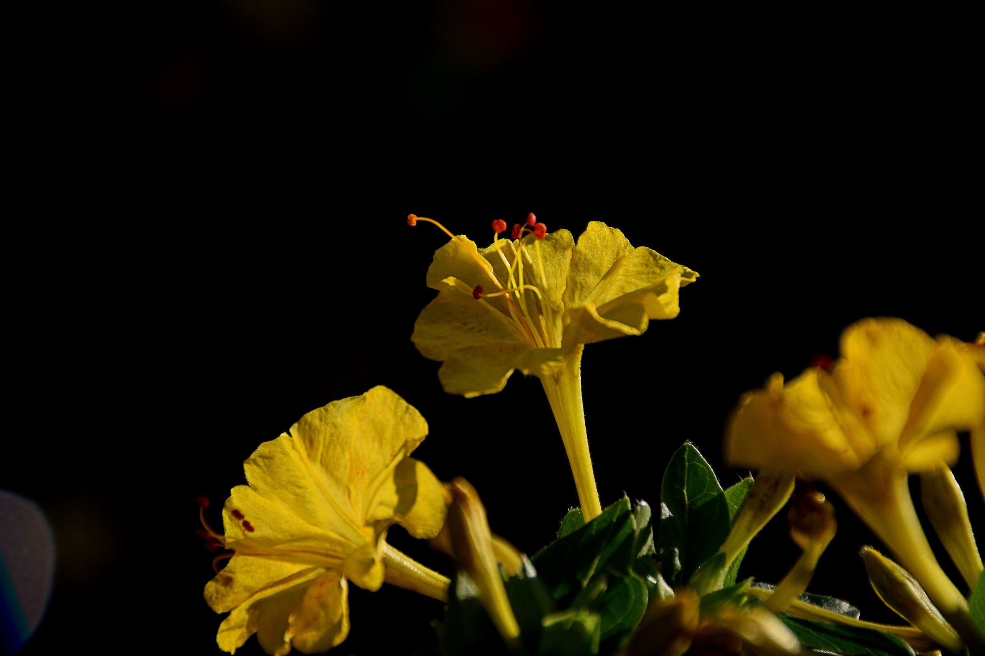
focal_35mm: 210
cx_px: 492
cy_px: 328
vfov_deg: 6.5
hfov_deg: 9.8
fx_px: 5745
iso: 100
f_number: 5.6
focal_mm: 140
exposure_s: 1/640
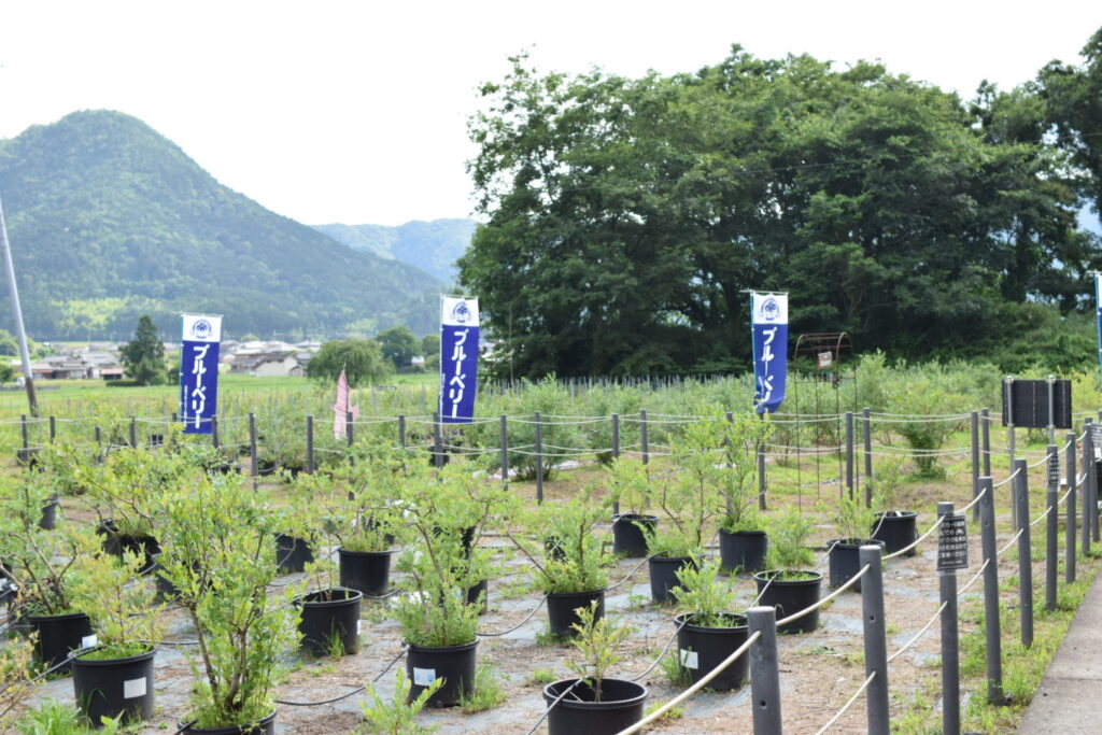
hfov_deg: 43.6
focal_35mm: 45
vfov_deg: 29.9
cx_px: 551
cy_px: 368
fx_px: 1378
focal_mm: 30
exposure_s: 1/4000
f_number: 4
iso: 1000
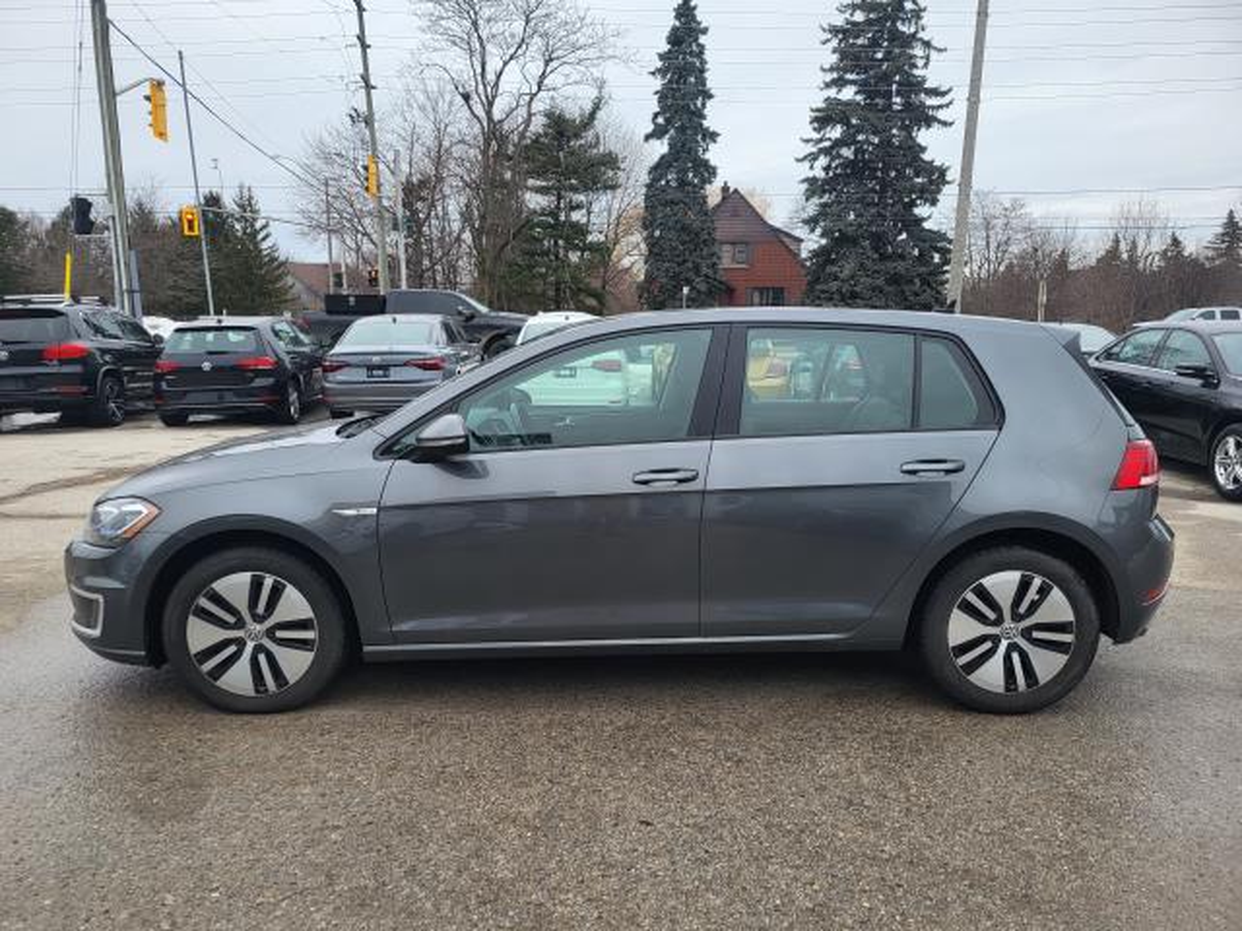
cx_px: 621
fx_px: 933
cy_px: 466
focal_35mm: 26
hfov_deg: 67.3
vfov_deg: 53.1
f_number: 1.8
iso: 40
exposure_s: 1/598
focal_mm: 5.4
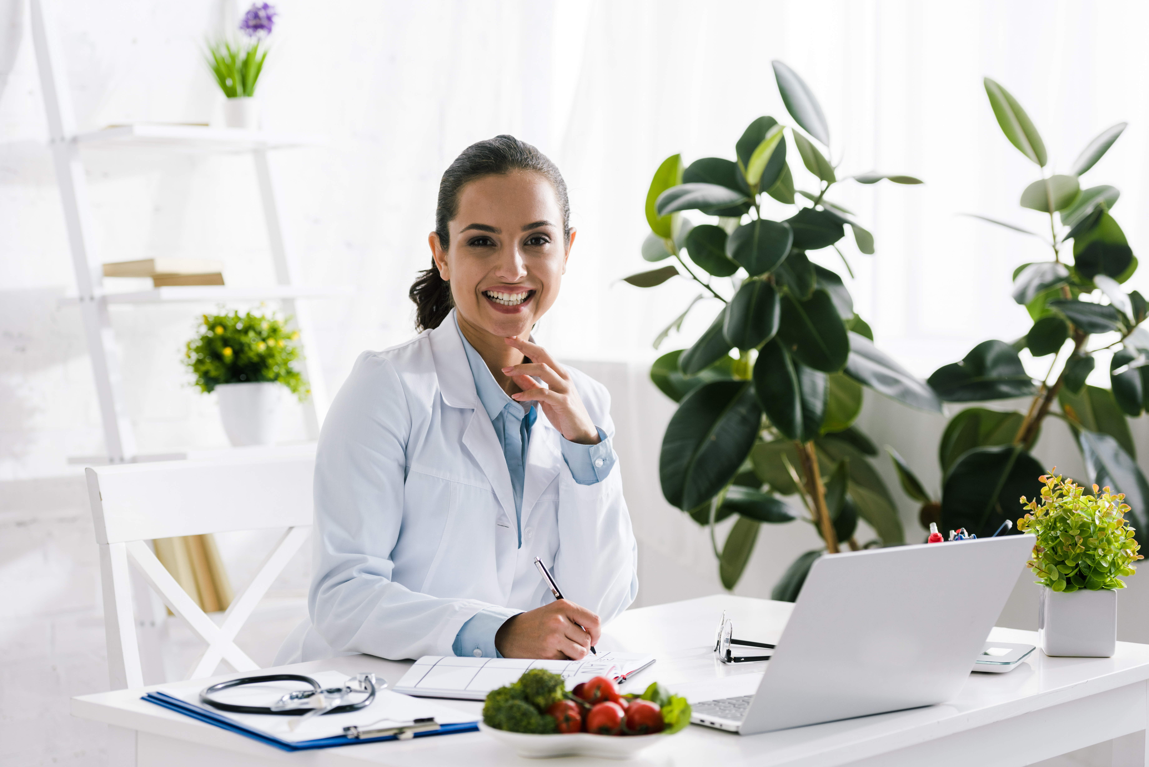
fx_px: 2554
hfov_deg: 25.4
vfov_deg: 17.1
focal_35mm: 80
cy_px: 384
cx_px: 574
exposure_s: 1/200
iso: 125
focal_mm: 80
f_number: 3.5
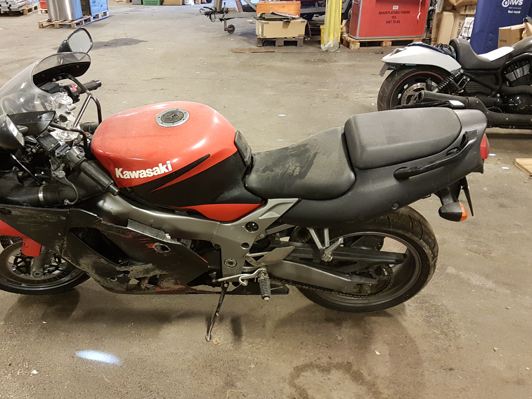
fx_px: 476
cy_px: 217
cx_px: 216
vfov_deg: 45.4
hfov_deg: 57.9
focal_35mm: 31
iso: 250
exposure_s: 1/11
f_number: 1.7
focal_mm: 4.2
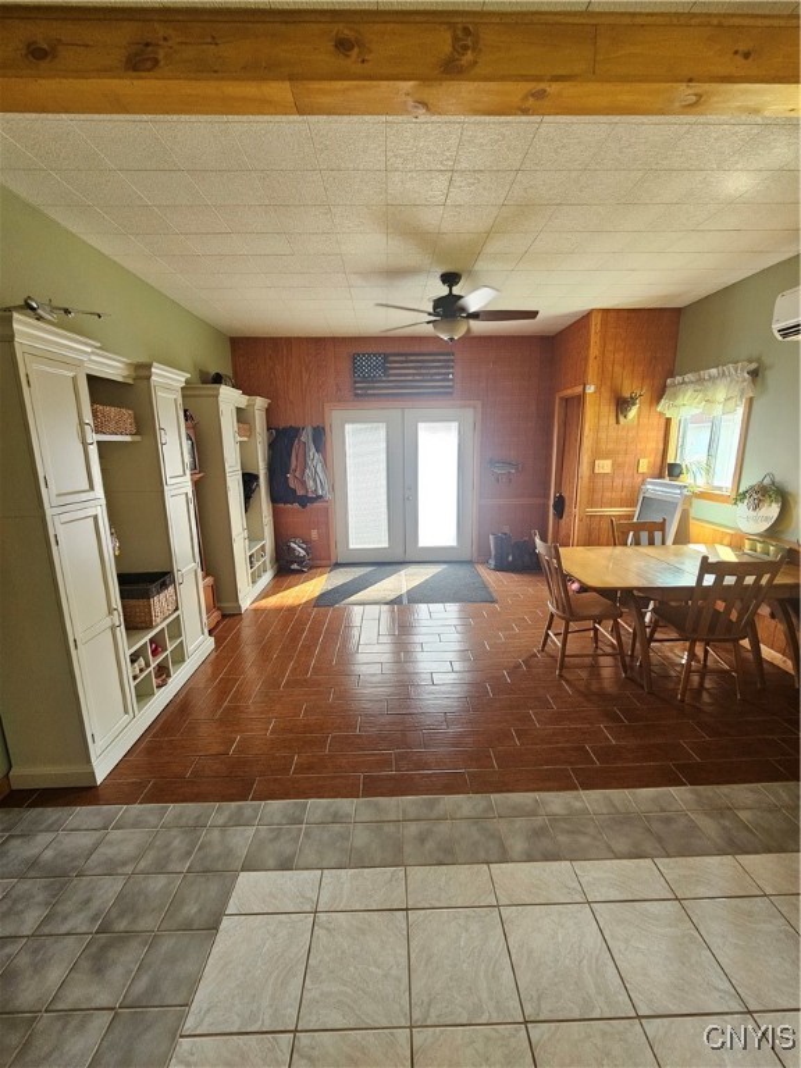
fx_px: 401
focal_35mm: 13
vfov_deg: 106.2
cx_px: 400
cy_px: 534
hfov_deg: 89.9
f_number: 2.2
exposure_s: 1/40
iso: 320
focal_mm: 2.2
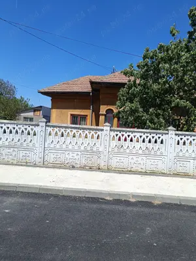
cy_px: 130
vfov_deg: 71.6
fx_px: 181
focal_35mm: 24
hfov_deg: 56.8
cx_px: 98
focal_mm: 5.59
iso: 57
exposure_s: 1/1783
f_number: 1.88
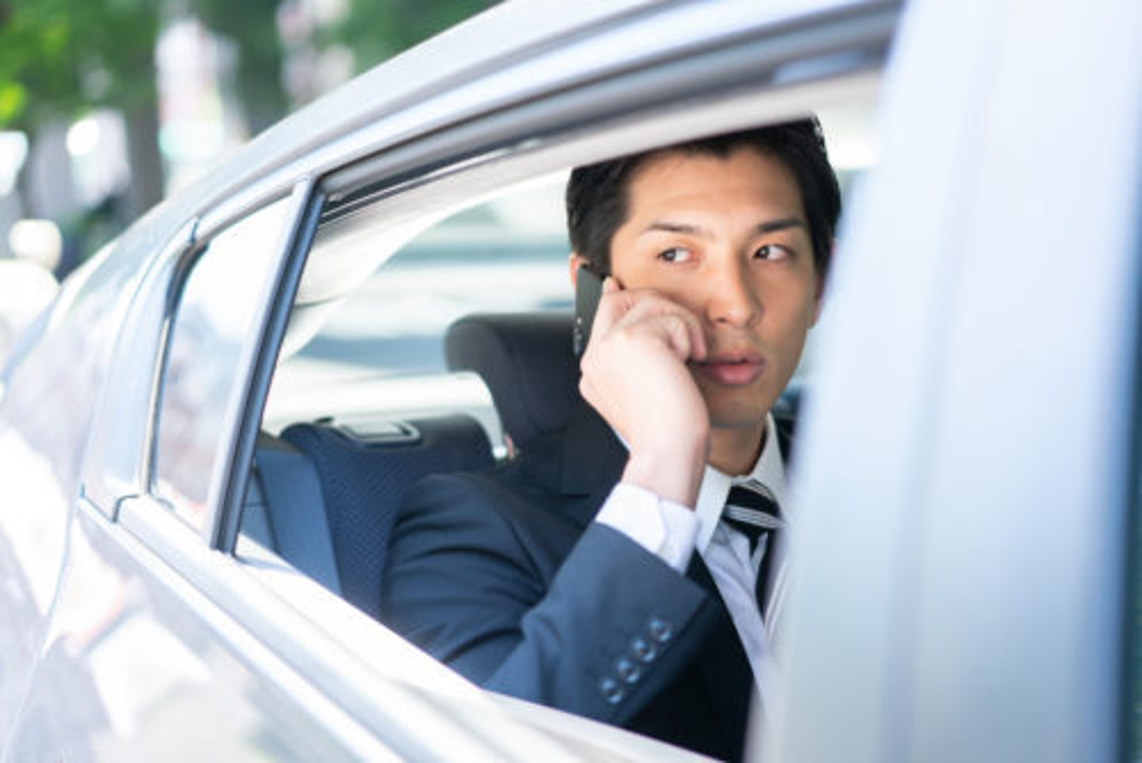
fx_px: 1746
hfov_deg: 36.2
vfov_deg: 24.7
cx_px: 571
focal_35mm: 55
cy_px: 382
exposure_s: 1/640
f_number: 1.8
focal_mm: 55
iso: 400
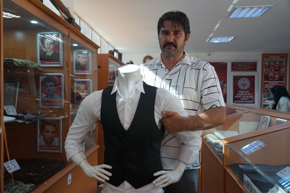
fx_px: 242
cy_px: 96
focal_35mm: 30
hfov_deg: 61.9
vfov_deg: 43.6
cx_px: 145
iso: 640
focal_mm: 30
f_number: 4
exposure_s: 1/160
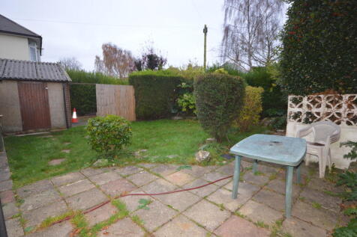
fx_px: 178
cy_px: 118
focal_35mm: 18
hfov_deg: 90.0
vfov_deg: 67.3
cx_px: 178
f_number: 4.5
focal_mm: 12
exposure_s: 1/60
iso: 560
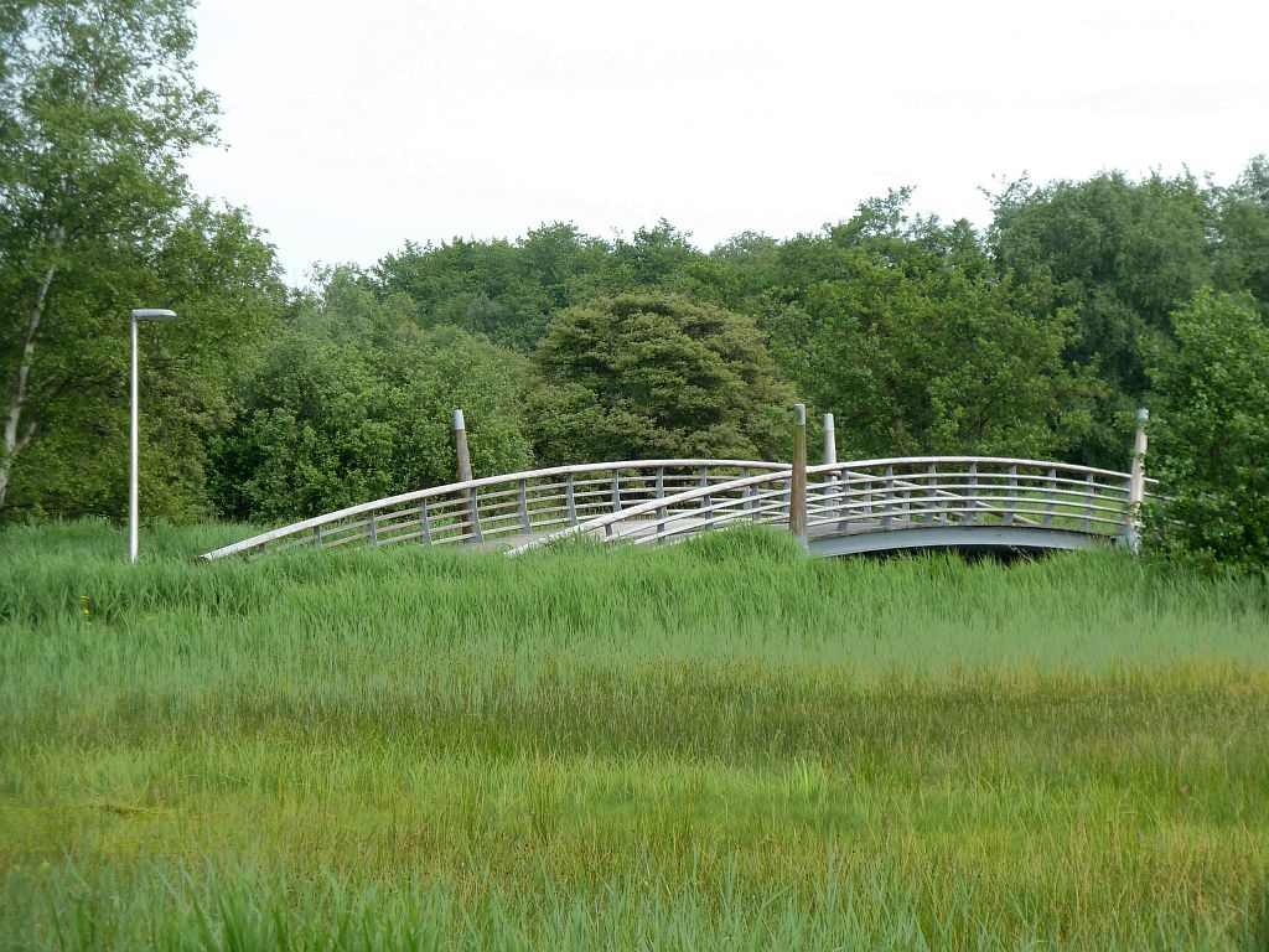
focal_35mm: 147
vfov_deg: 10.1
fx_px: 5389
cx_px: 634
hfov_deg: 13.4
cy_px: 476
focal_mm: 24.1
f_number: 4.5
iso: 80
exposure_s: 1/125
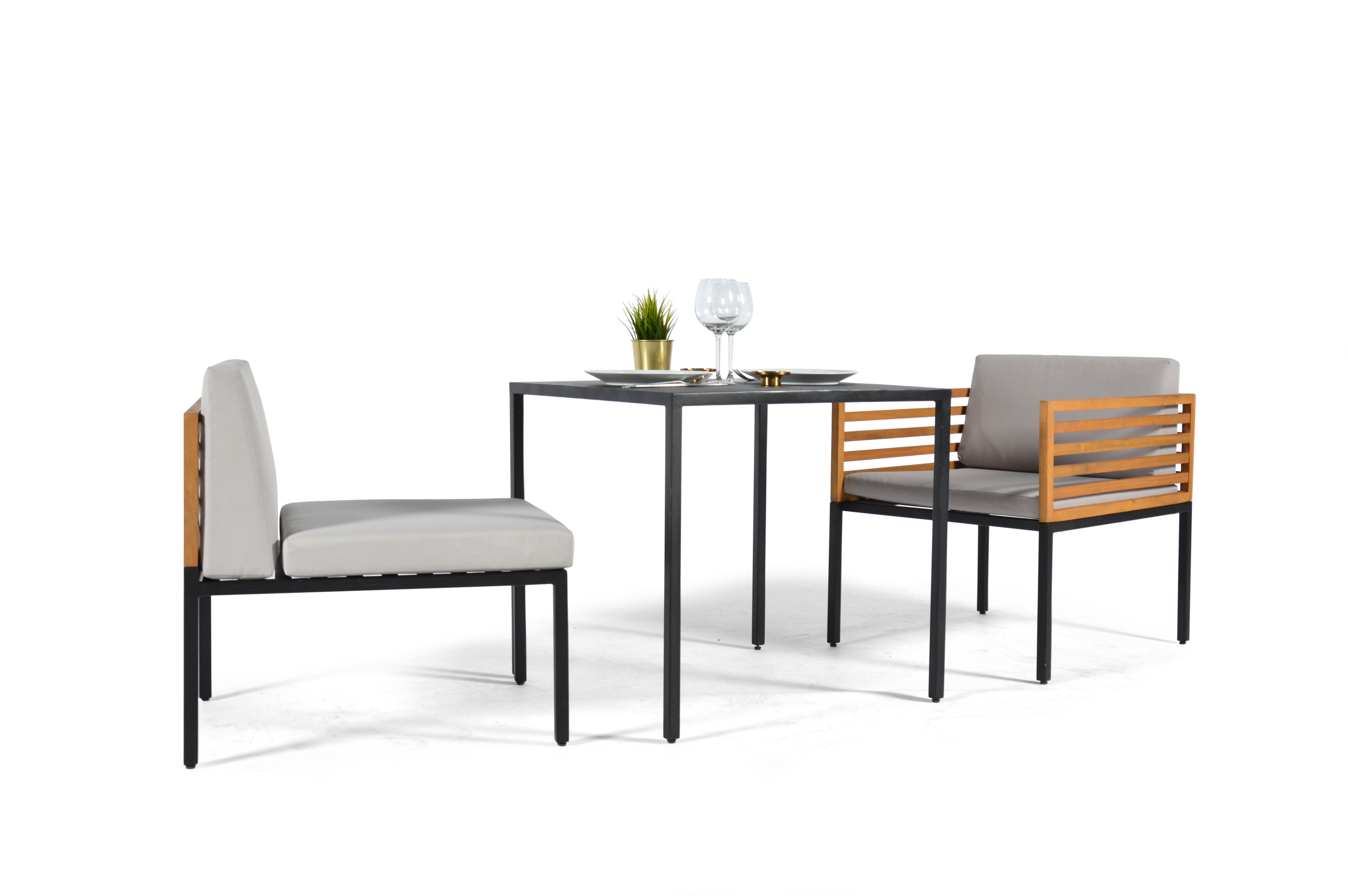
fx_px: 1571
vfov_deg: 31.8
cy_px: 448
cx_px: 674
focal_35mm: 42
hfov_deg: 46.4
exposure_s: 1/125
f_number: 8
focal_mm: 28
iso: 200
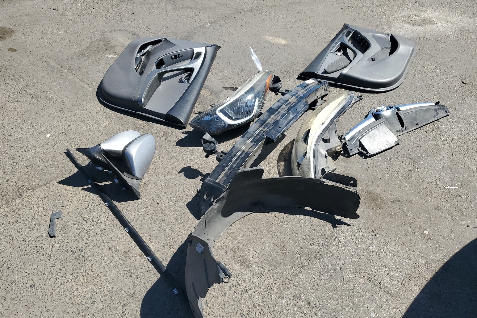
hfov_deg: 65.5
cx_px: 245
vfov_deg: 46.3
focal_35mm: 28
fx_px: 371
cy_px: 180
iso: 50
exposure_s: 1/2500
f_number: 1.5
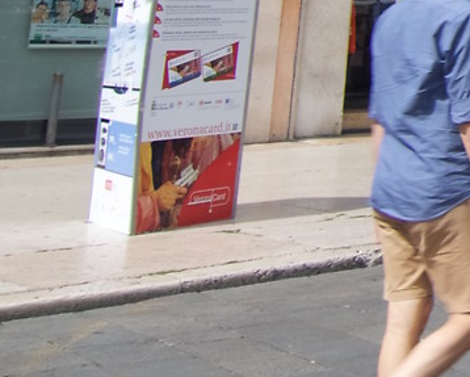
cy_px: -397
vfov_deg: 12.0
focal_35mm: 113
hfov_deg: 13.5
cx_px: 1045
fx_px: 1573
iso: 100
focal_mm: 12
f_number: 8
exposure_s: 1/60
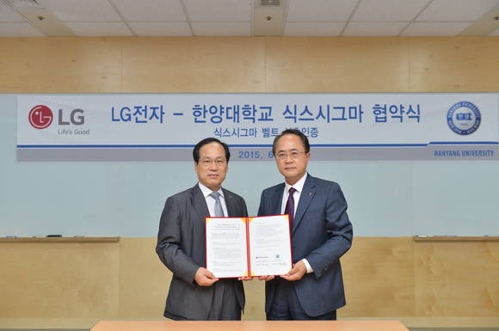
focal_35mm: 32
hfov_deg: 58.8
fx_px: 443
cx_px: 250
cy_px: 166
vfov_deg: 41.0
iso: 800
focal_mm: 32
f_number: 4.5
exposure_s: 1/200
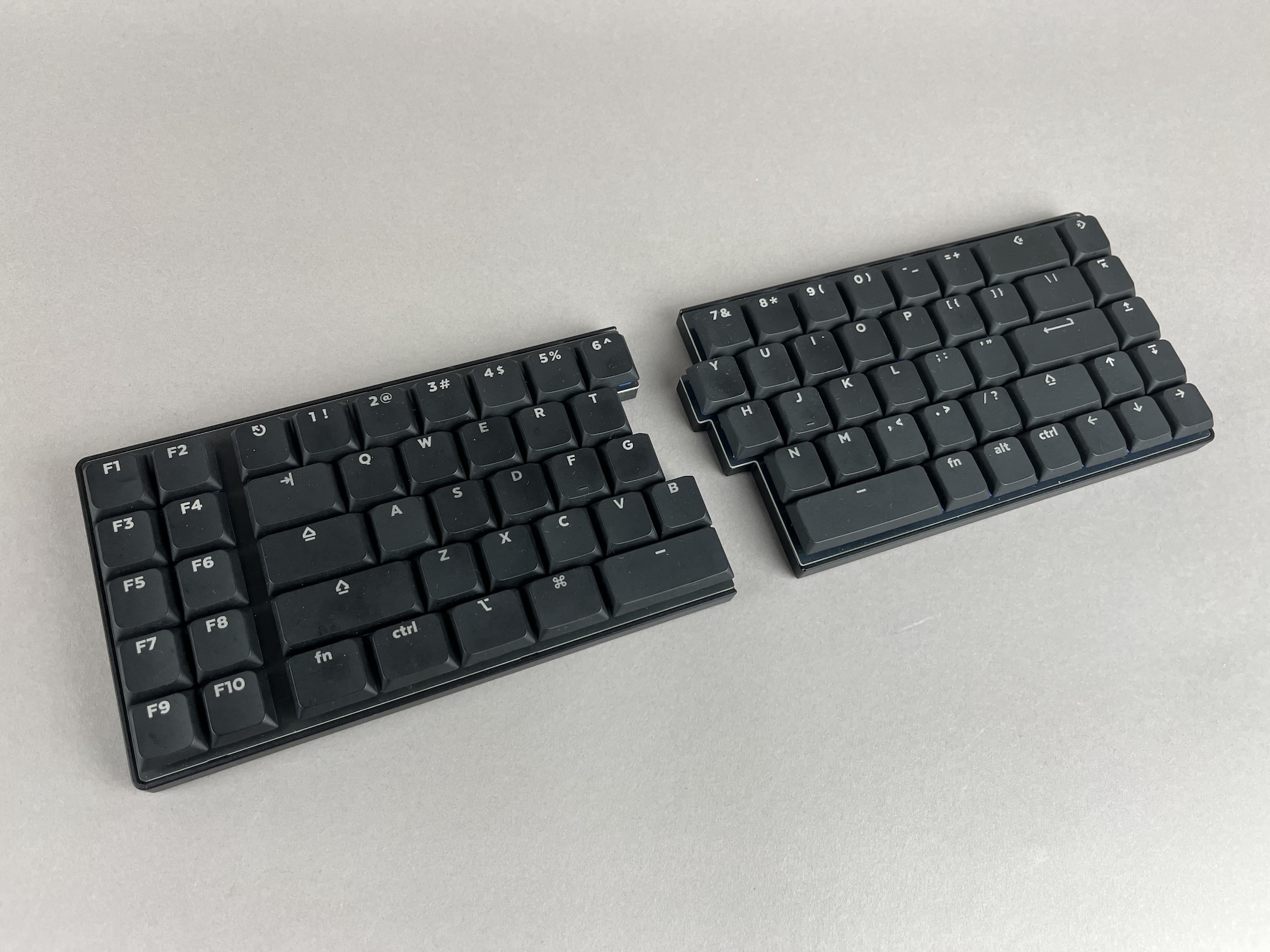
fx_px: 954
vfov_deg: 53.1
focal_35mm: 26
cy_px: 476
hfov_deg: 67.3
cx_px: 635
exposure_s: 1/158
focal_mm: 5.1
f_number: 1.6
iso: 40
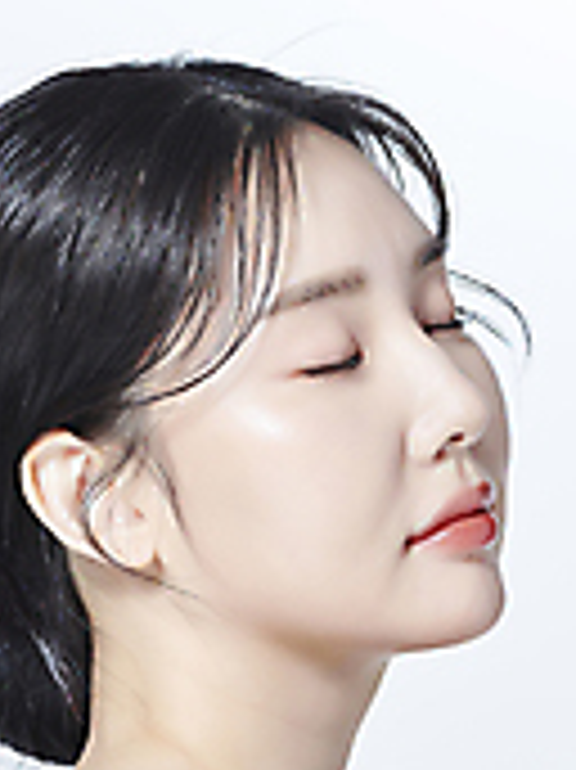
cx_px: 142
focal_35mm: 236
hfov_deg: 6.3
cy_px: 351
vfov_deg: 8.4
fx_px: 5243
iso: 64
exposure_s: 1/125
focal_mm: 105
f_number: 13
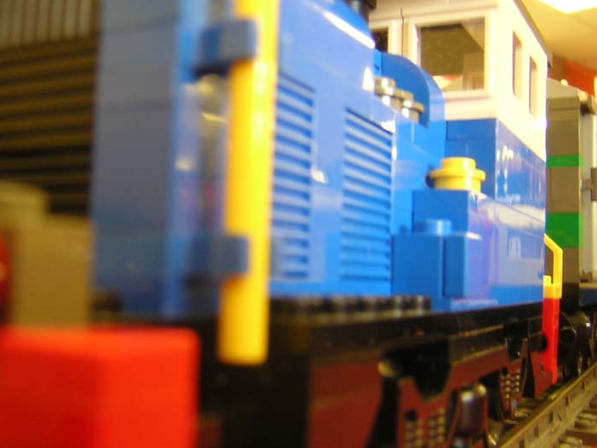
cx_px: 260
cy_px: 205
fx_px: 707
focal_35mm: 41
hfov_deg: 45.7
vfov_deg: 35.1
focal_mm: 4.7
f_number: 2.6
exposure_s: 1/3.7
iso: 148
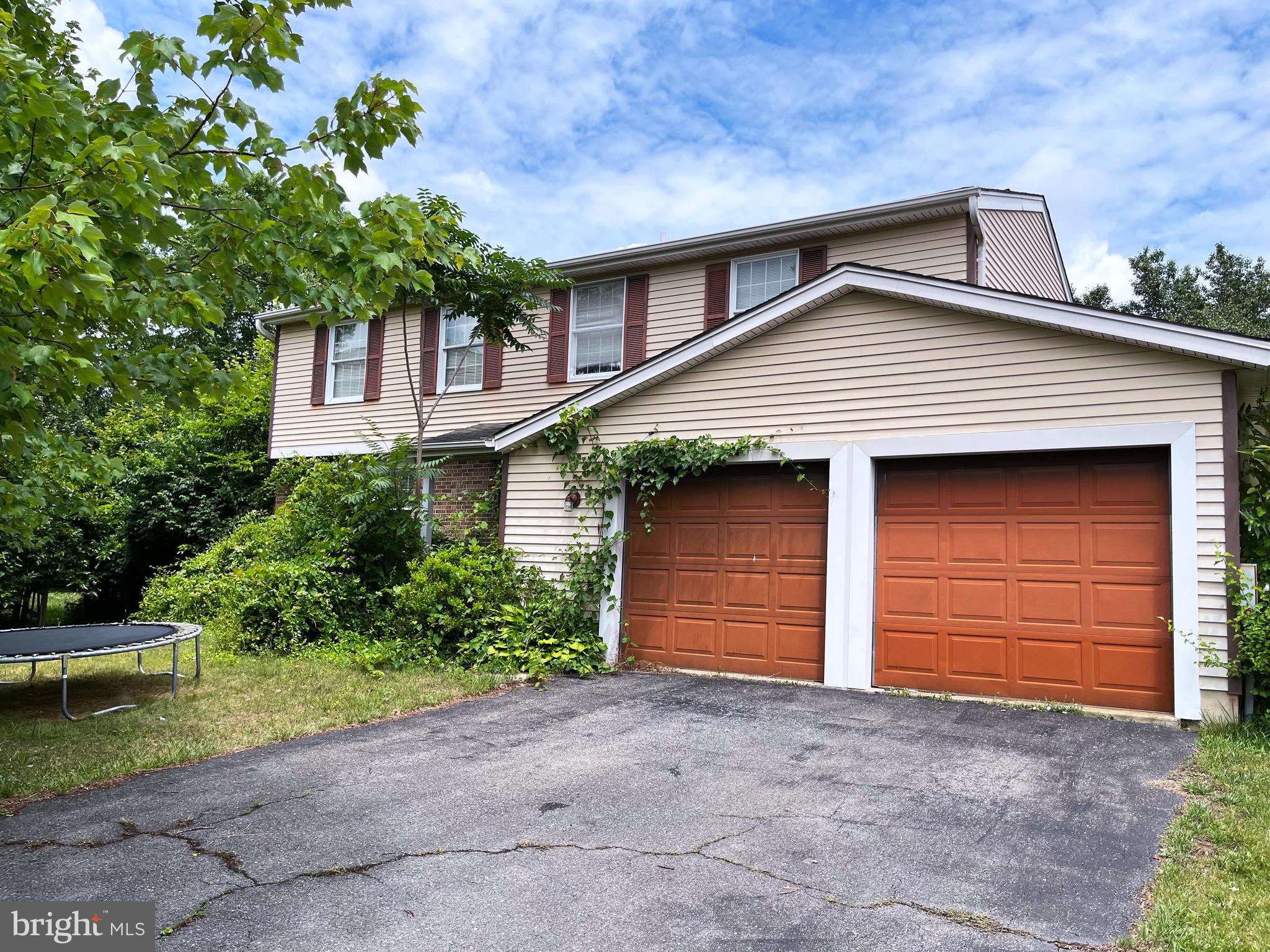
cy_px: 476
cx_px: 635
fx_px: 954
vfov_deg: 53.1
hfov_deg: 67.3
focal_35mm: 26
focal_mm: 5.1
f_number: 1.6
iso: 50
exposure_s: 1/2899
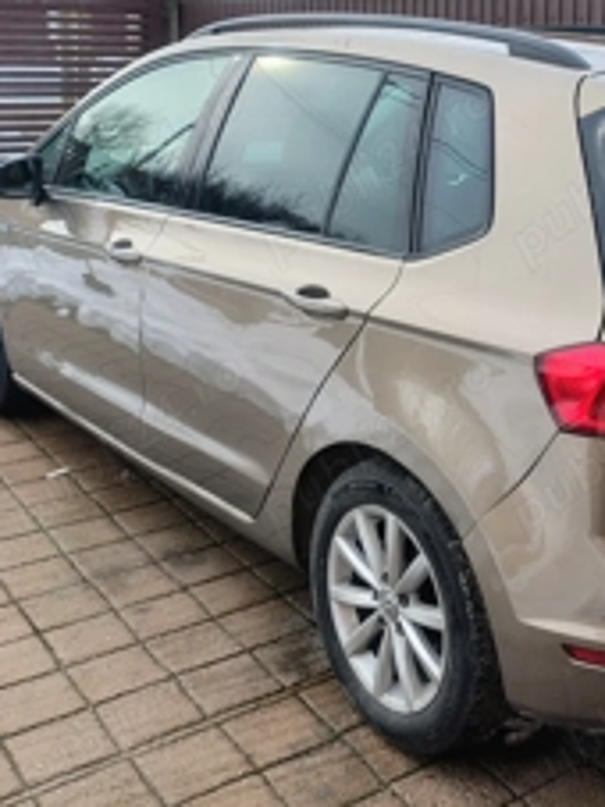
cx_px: 502
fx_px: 1026
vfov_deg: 42.0
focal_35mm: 44
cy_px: 231
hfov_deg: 31.8
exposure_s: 1/568
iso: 145
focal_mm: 4.71
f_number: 1.7
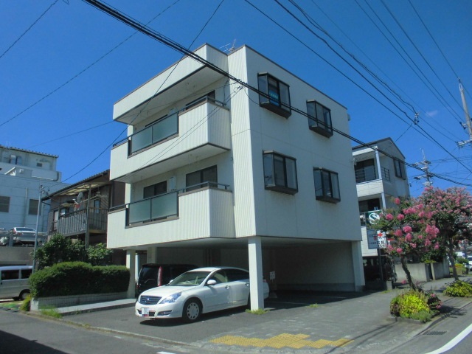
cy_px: 177
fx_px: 355
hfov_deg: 67.3
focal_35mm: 26
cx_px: 236
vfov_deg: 53.1
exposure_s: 1/1000
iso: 100
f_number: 3.5
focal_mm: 4.6
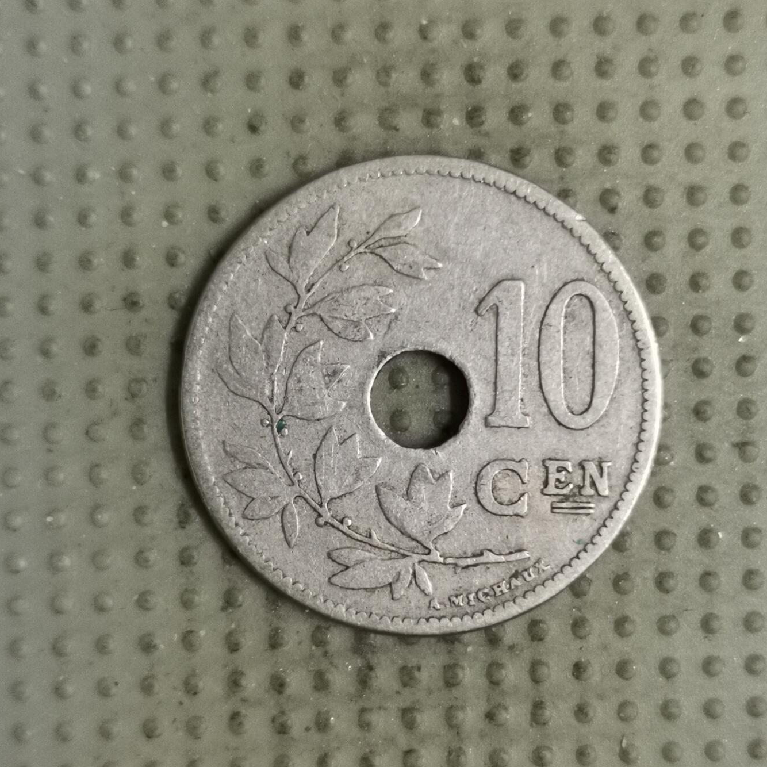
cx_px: 385
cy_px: 434
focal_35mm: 62
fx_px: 1554
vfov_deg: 27.7
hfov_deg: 27.7
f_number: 1.8
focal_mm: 4.75
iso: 500
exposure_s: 1/25.7
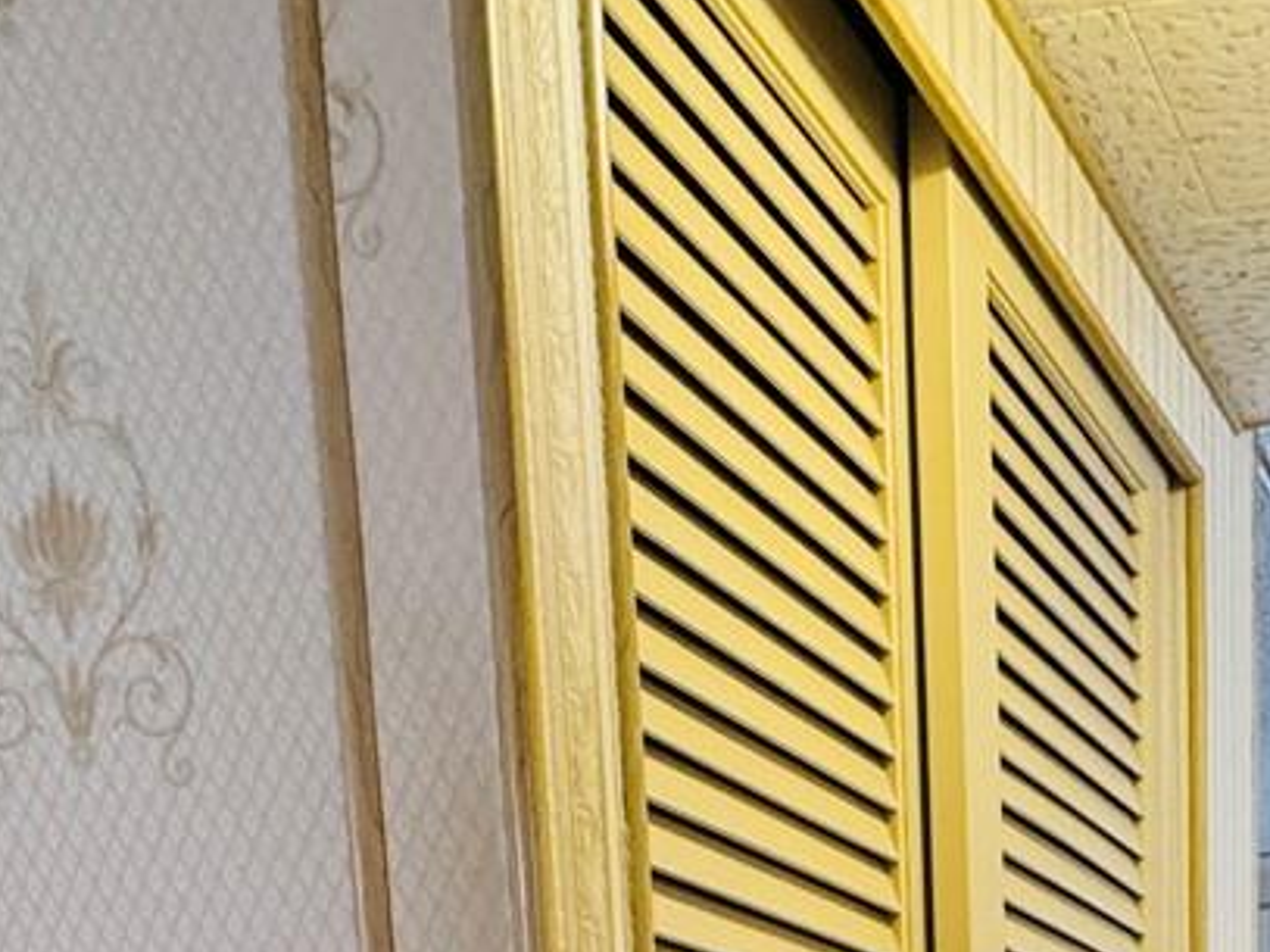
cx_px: 1226
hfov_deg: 32.5
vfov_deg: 19.7
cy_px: 1710
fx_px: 2017
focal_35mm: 55
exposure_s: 1/60
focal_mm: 2.22
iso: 400
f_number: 2.2
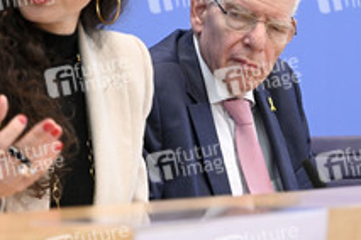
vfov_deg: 6.9
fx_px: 1995
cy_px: 35
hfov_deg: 10.3
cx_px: 213
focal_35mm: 199
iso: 4000
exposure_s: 1/250
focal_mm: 94
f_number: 8
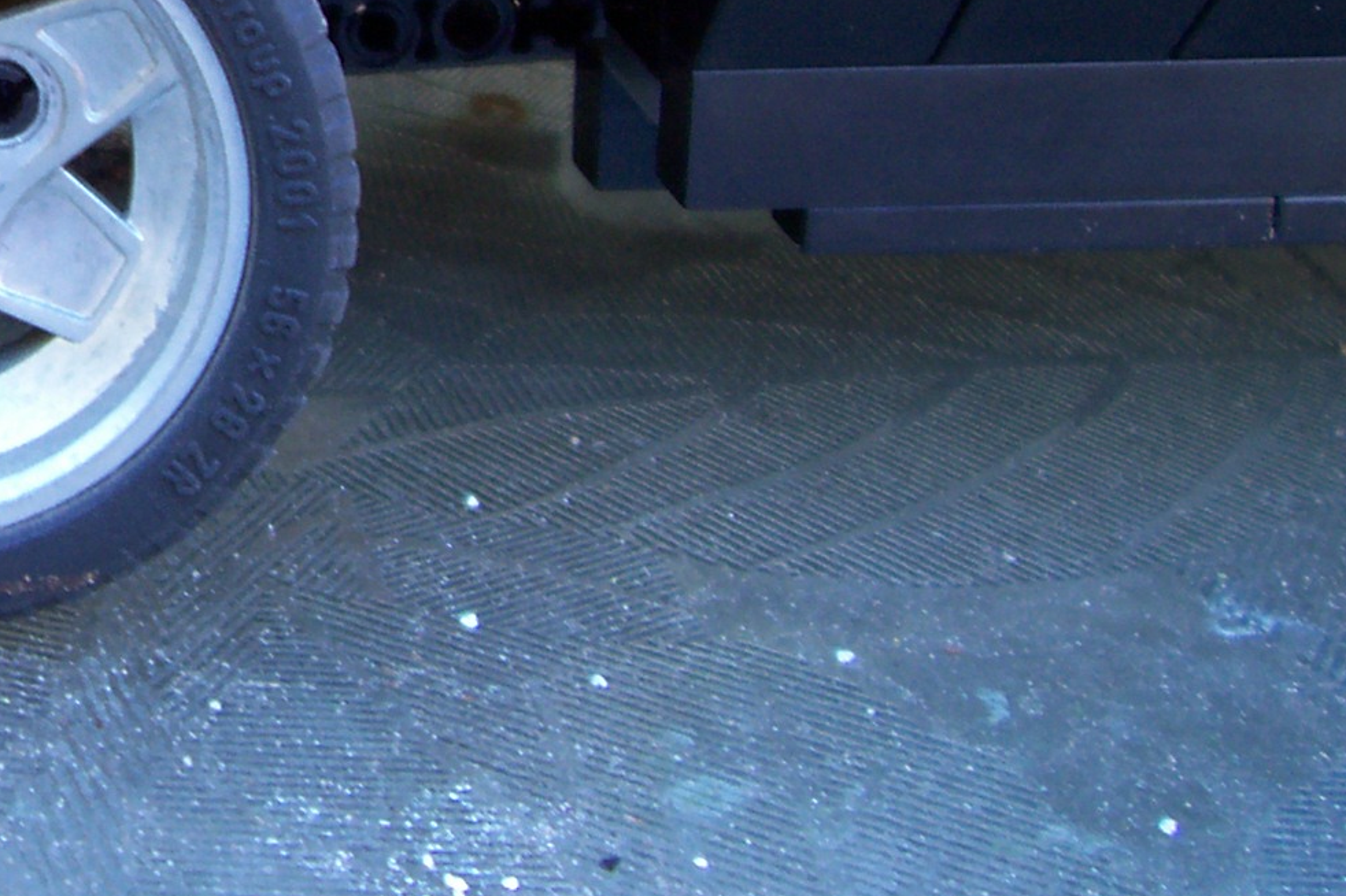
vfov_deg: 15.9
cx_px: -201
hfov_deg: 22.8
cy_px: -136
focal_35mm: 83
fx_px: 3102
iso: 80
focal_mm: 5.6
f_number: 2.7
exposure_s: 1/36.7
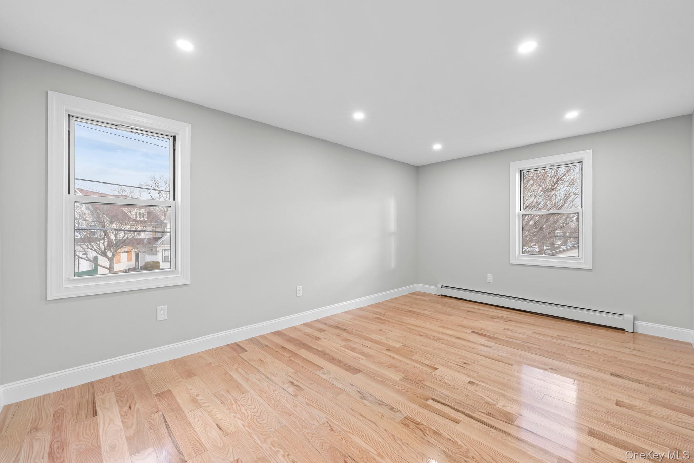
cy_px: 232
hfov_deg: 104.3
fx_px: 270
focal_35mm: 14
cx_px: 347
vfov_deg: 81.2
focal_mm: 14
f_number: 8
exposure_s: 1/4
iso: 400
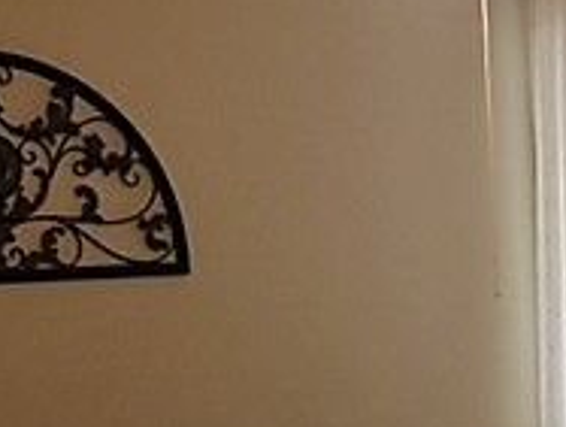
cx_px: 421
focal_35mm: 99
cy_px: 418
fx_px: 1622
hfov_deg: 19.7
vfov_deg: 14.8
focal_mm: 4.15
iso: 160
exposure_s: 1/30
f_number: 2.2
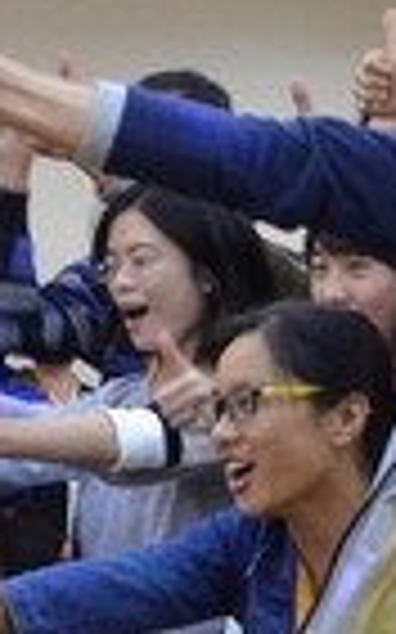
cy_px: 585
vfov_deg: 11.4
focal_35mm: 182
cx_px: 50
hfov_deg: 7.2
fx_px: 3146
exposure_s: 1/60
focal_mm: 24
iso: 1600
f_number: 3.8
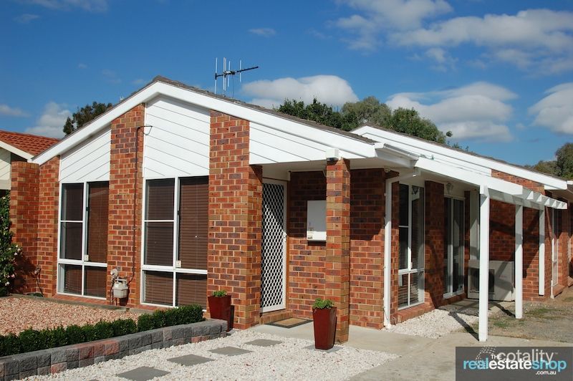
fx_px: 573
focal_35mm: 36
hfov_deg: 53.2
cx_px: 286
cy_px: 190
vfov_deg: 36.8
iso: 200
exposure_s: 1/400
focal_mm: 24
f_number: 10
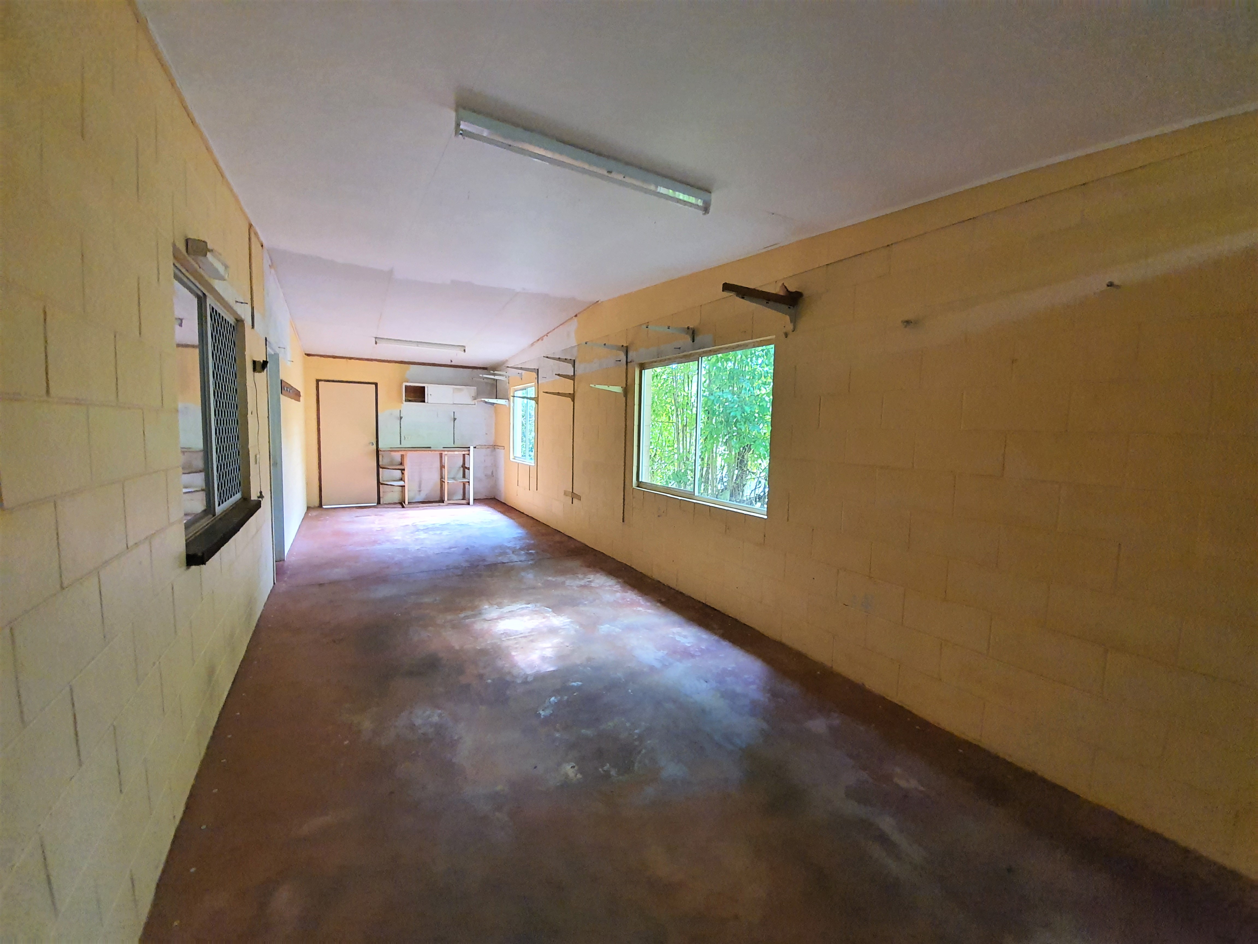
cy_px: 472
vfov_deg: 89.9
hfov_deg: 106.2
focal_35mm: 13
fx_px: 472
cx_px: 629
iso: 400
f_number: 2.2
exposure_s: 1/33
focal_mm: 1.8
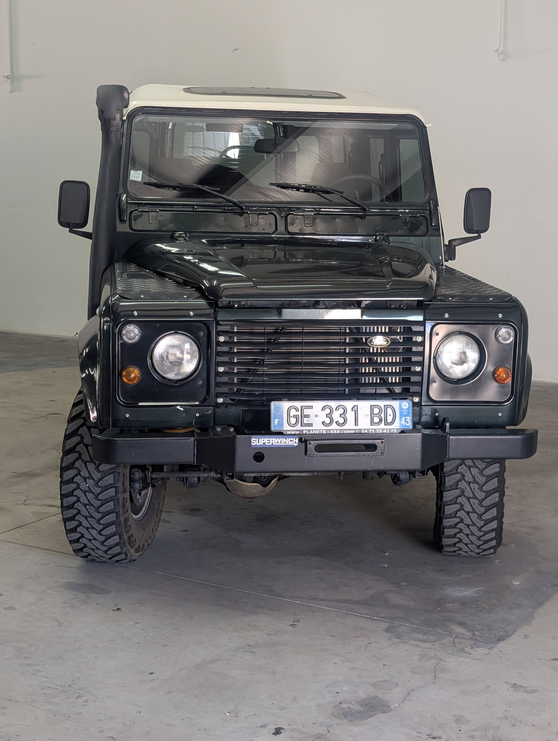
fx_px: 1093
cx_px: 290
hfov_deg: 28.6
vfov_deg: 37.4
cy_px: 357
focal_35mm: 51
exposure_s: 1/40
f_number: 1.68
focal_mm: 6.9
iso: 63
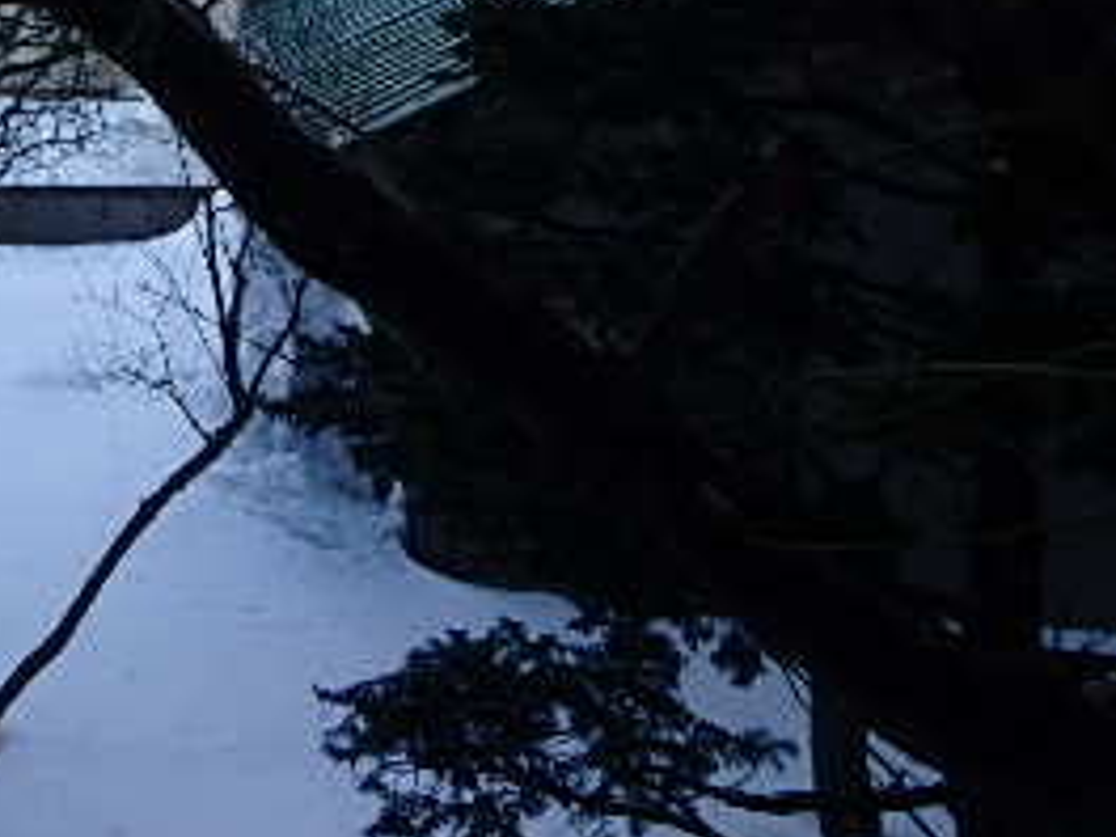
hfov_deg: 33.0
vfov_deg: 25.7
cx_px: -101
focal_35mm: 51
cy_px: -161
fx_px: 1644
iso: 125
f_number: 3.5
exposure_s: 1/160
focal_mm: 3.7
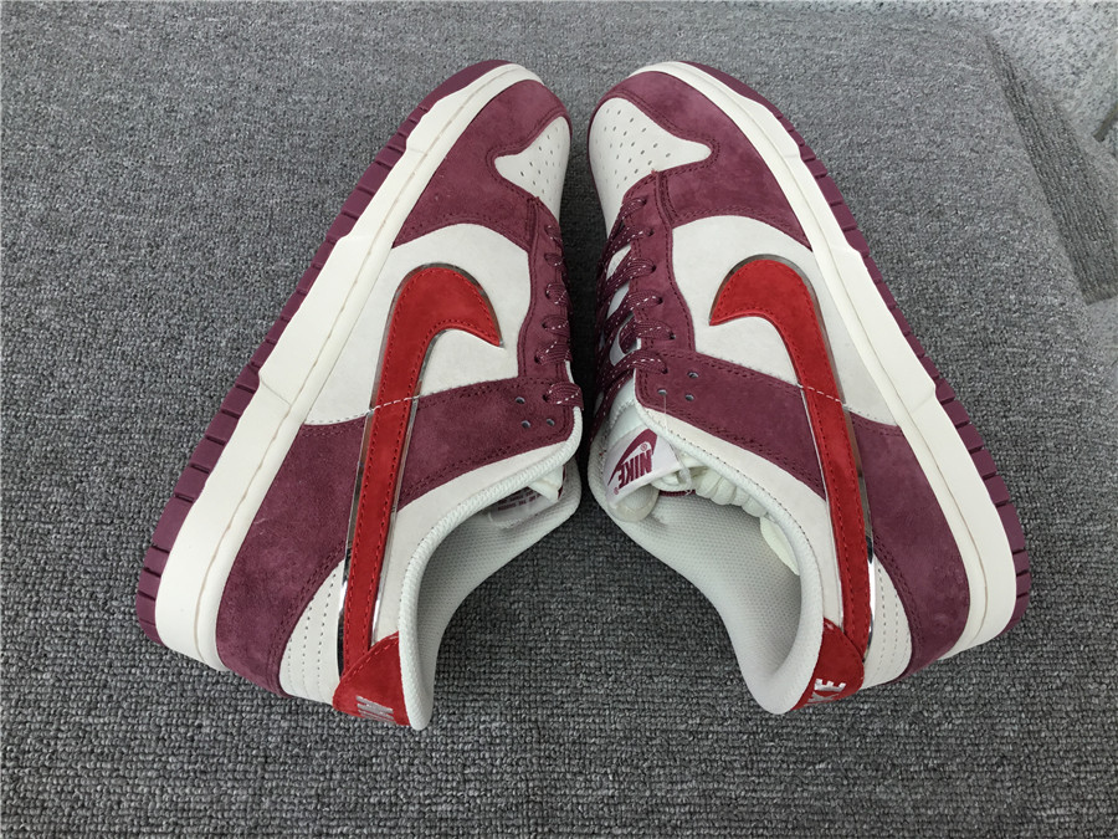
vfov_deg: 45.4
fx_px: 1001
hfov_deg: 58.4
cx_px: 559
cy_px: 420
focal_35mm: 31
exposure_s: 1/255
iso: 25
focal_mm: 3.3
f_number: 2.4
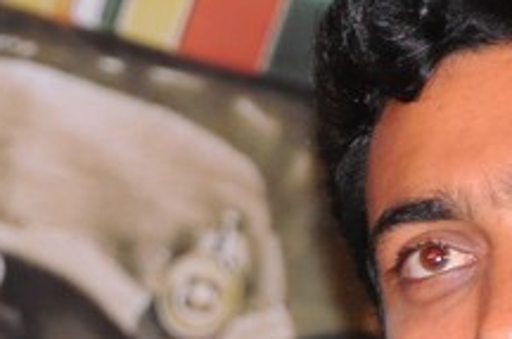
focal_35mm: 746
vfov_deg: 1.8
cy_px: 533
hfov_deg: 2.8
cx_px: 403
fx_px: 10592
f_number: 5.6
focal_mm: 105
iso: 1000
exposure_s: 1/125
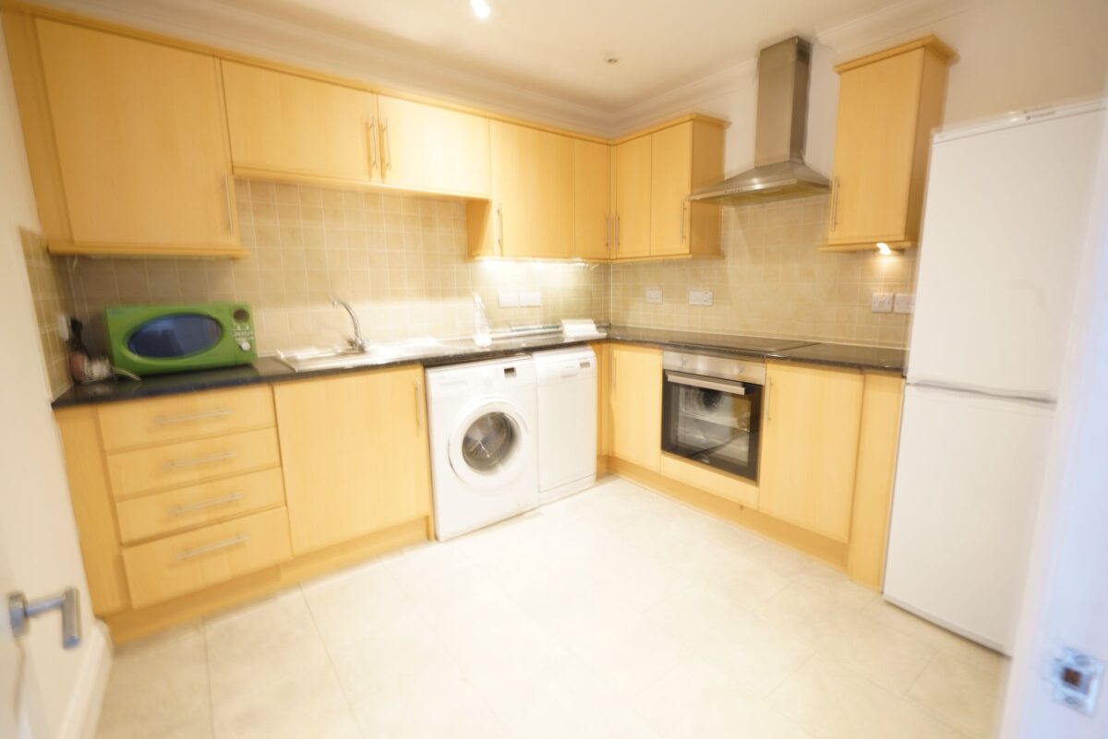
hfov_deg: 96.7
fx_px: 493
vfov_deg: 73.8
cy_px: 370
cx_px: 554
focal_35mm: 16
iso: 400
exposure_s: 1.3
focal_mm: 16
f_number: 8
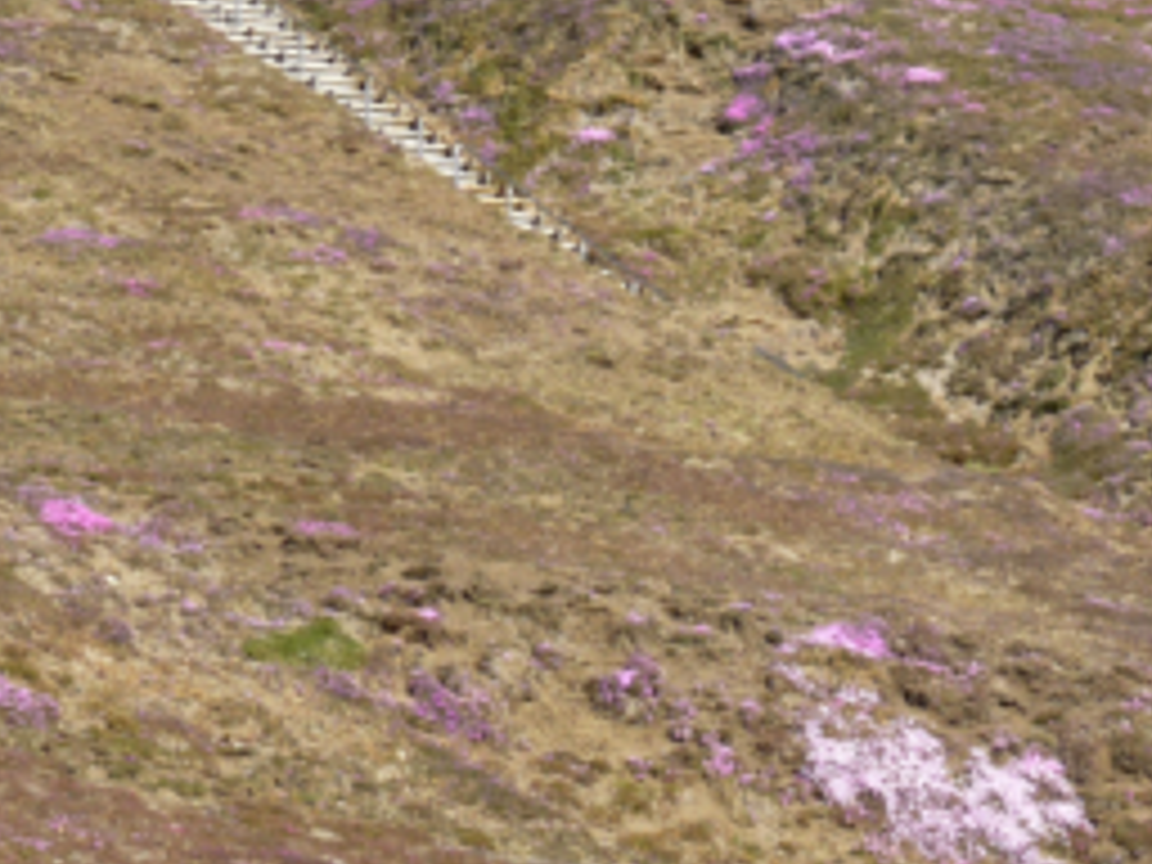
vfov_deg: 6.3
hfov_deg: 8.4
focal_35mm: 234
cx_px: 922
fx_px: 7787
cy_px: 27
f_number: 5.1
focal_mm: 16.5
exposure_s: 1/320
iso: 100
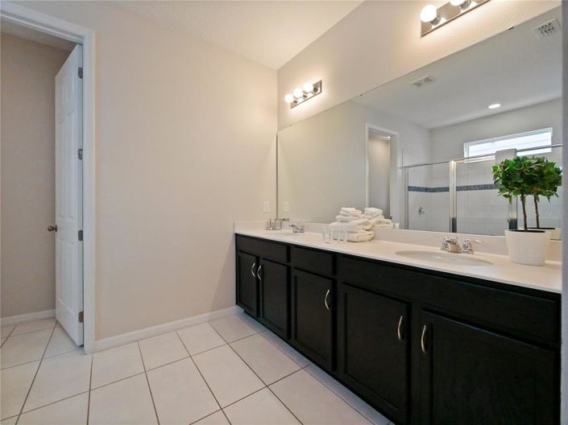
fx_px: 230
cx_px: 284
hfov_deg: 102.1
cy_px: 212
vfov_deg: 85.6
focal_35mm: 14
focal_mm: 7
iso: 1600
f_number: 4
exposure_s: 1/60
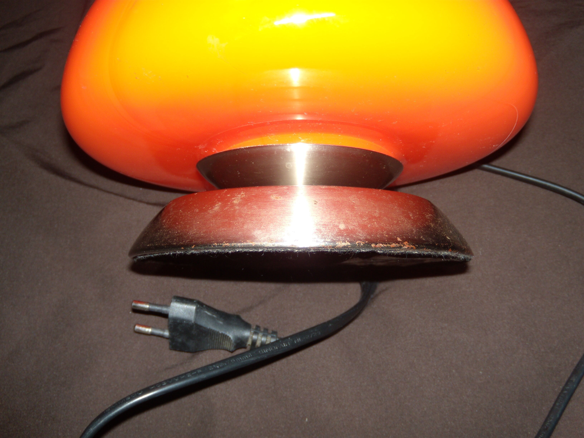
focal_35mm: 36
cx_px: 292
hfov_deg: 51.4
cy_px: 219
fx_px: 607
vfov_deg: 39.7
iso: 80
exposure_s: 1/30
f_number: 3.6
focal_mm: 6.4
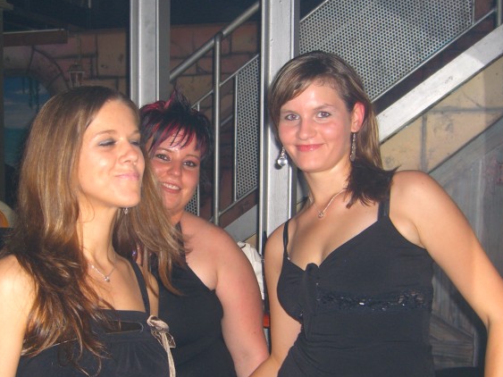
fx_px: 784
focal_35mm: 54
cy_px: 248
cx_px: 200
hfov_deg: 35.4
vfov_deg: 26.9
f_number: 2.8
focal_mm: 7.9
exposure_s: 1/60
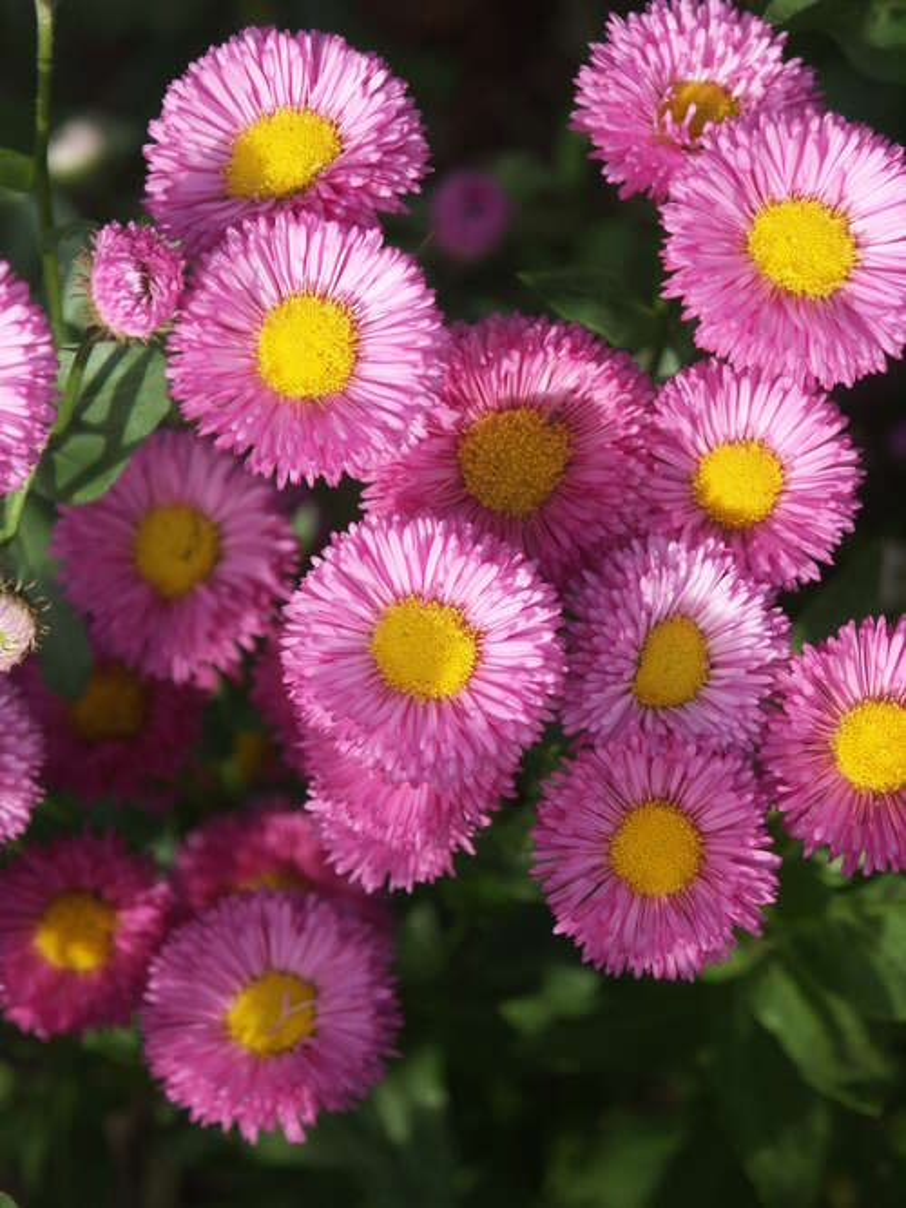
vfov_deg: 9.9
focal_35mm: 199
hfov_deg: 7.5
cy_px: 604
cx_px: 453
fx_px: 6947
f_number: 3.5
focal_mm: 50.28
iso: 100
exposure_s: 1/750
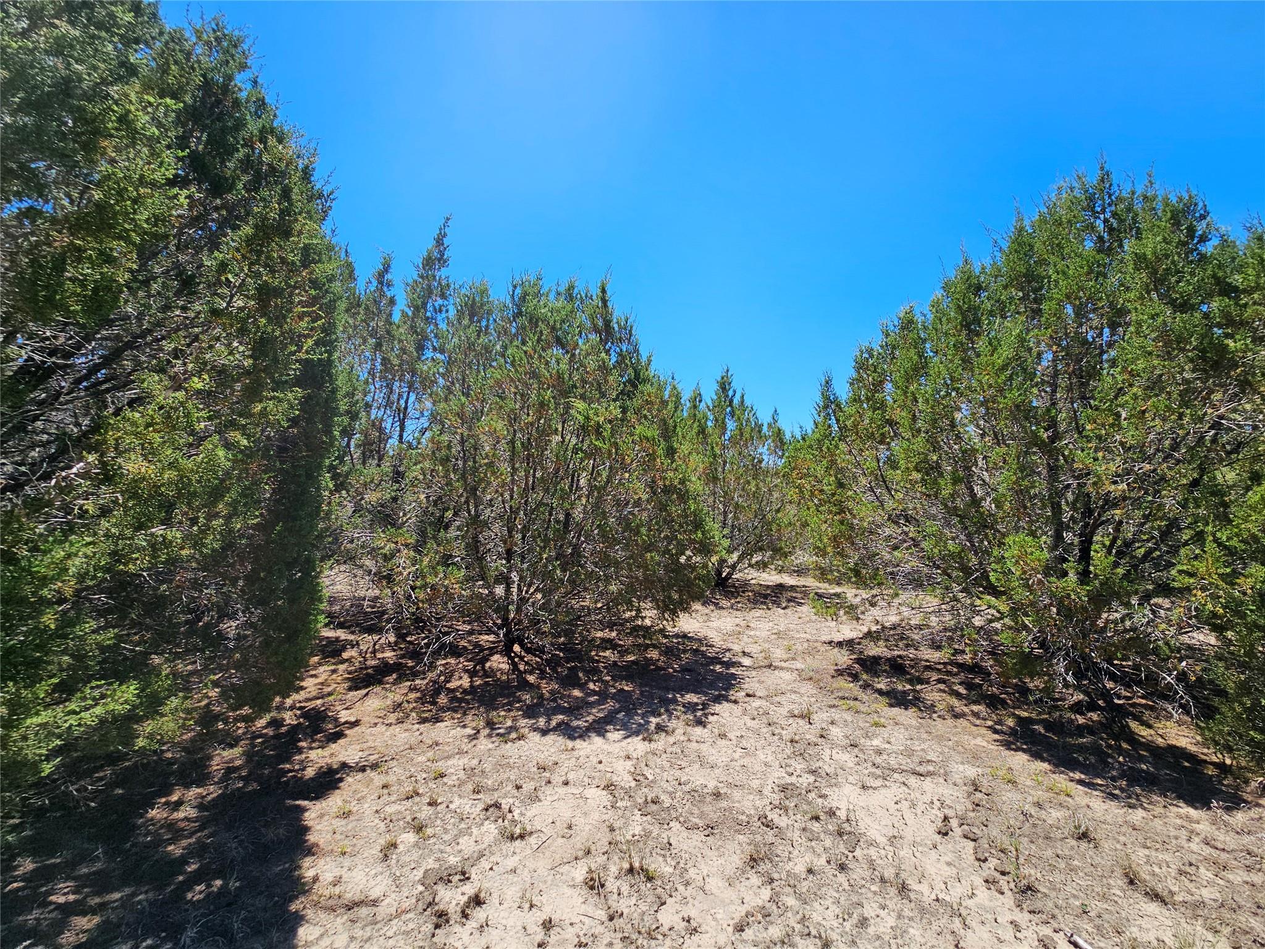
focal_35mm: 13
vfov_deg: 89.9
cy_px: 474
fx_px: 475
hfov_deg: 106.2
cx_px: 632
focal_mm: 2.2
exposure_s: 1/1262
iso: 50
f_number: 2.2
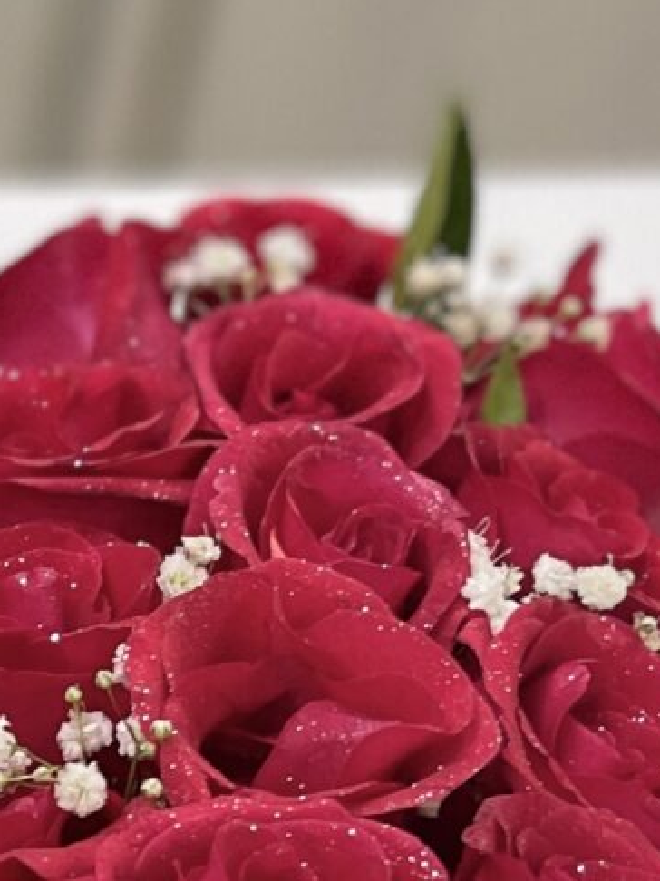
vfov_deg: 13.8
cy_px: 1171
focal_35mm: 137
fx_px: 3486
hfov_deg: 10.2
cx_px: -504
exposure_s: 1/100
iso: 125
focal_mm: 5.1
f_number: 1.6
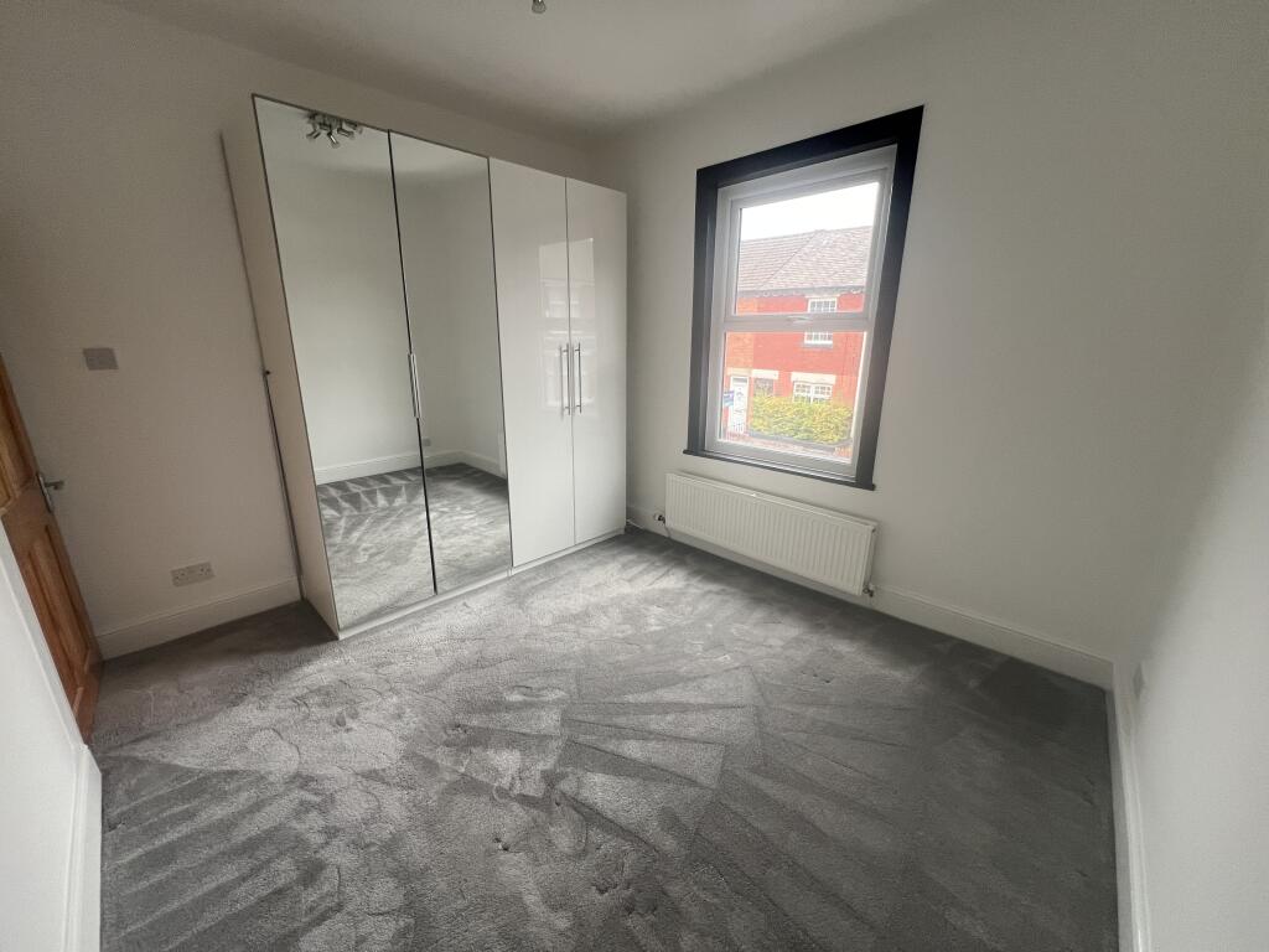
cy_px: 476
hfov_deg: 106.2
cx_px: 634
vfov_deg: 89.9
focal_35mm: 13
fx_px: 477
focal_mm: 1.57
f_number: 1.8
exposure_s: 1/99
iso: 125
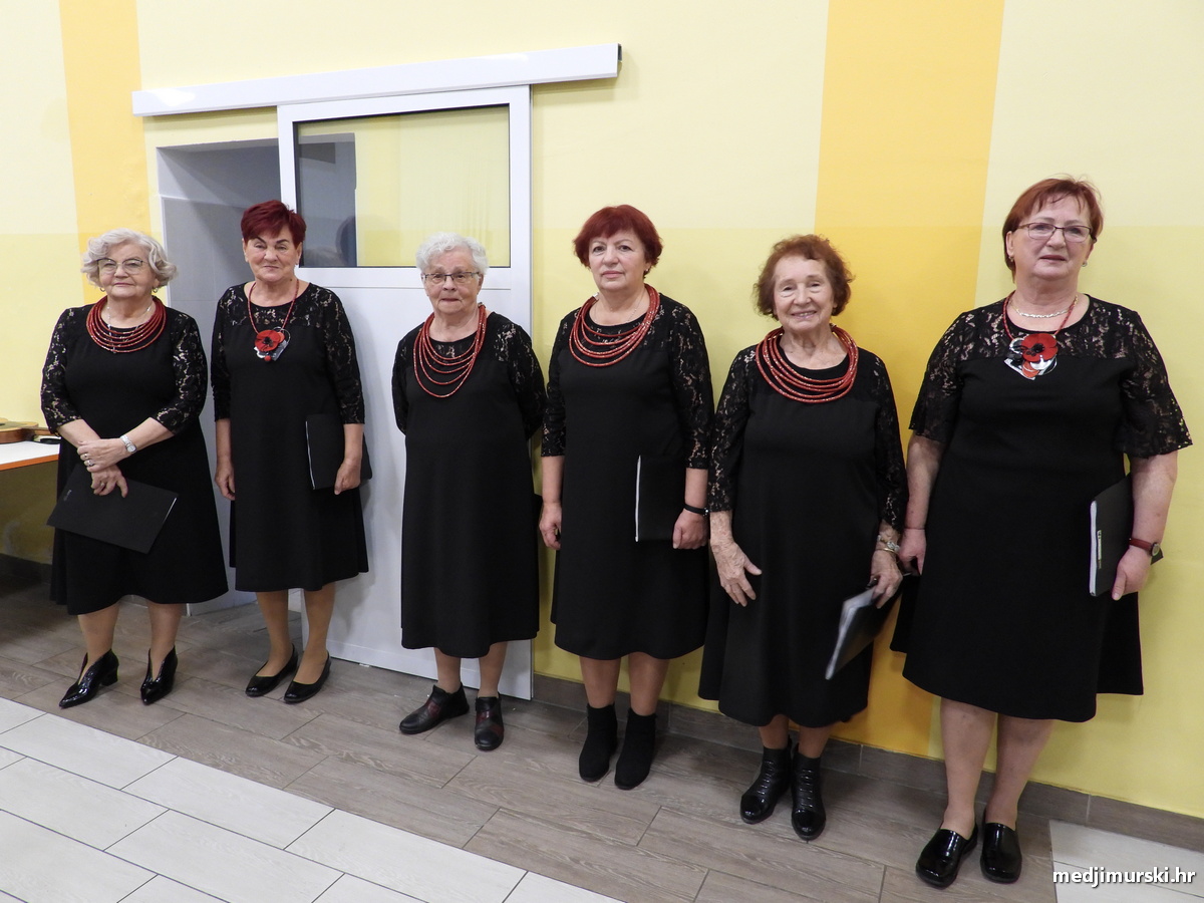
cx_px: 602
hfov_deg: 71.6
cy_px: 452
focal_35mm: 24
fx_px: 835
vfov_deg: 56.8
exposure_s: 1/30
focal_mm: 4.3
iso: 320
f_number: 2.8
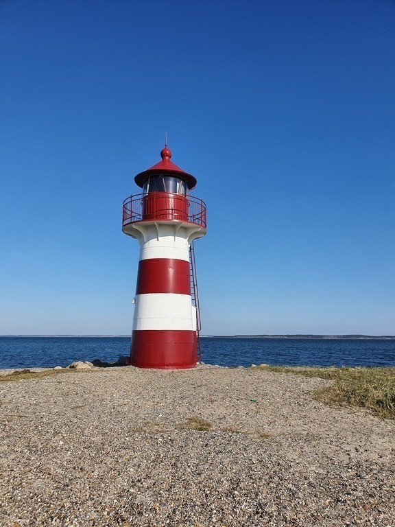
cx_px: 198
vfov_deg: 67.3
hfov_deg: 53.1
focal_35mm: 26
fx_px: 396
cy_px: 264
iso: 50
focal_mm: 4.32
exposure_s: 1/2280
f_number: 2.4
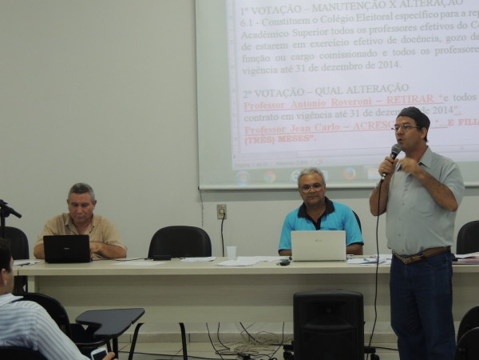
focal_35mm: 90
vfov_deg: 16.4
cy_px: 180
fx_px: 1245
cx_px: 240
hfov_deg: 21.8
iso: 400
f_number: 4.1
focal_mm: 16
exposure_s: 1/25
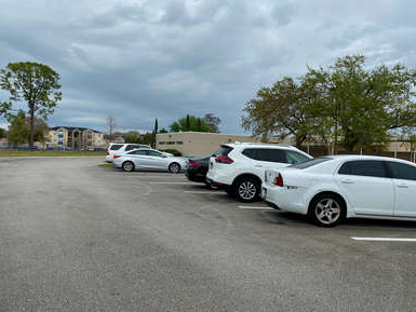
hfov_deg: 65.3
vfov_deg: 51.4
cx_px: 201
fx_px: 325
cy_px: 158
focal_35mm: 27
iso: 32
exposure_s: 1/1208
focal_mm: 4.25
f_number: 1.8
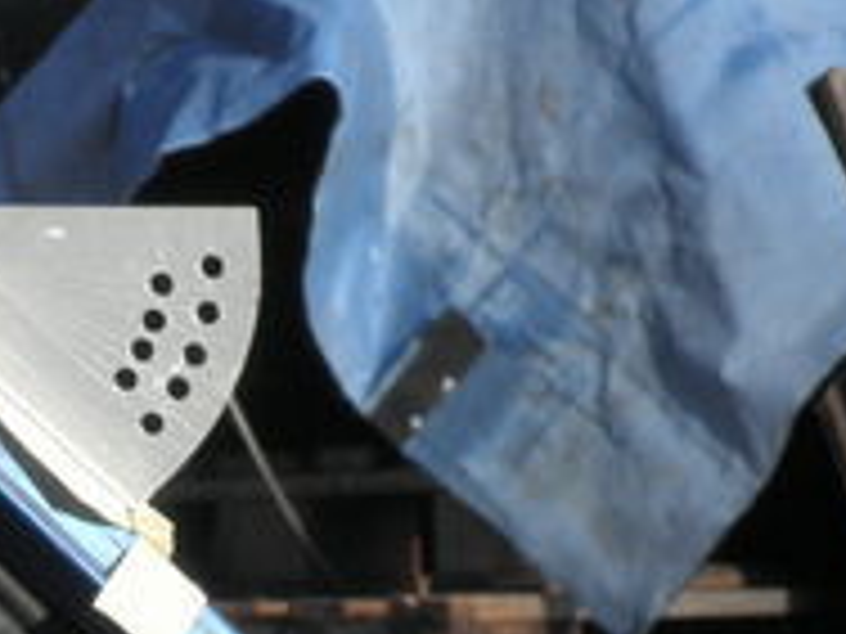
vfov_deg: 4.1
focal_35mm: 358
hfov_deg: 5.5
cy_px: 643
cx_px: -108
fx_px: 8749
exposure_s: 1/125
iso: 64
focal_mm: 18.6
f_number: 5.9
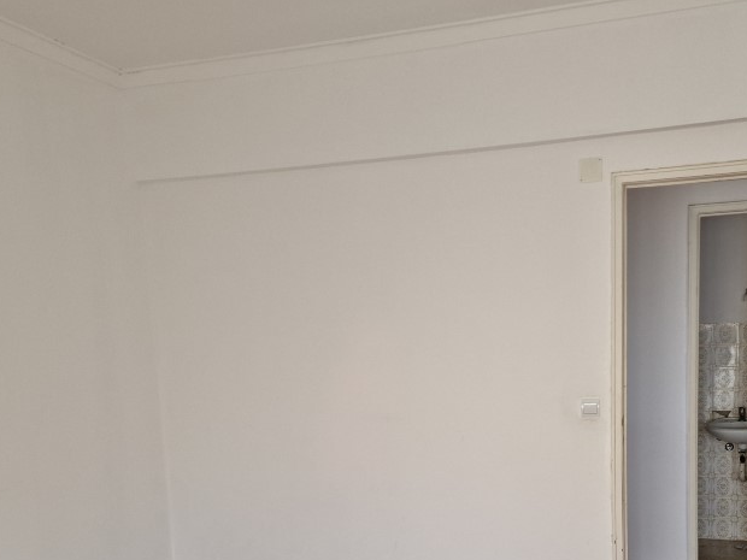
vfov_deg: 36.4
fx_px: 820
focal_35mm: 38
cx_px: 425
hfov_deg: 48.8
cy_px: 452
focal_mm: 6.4
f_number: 1.8
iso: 50
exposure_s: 1/180
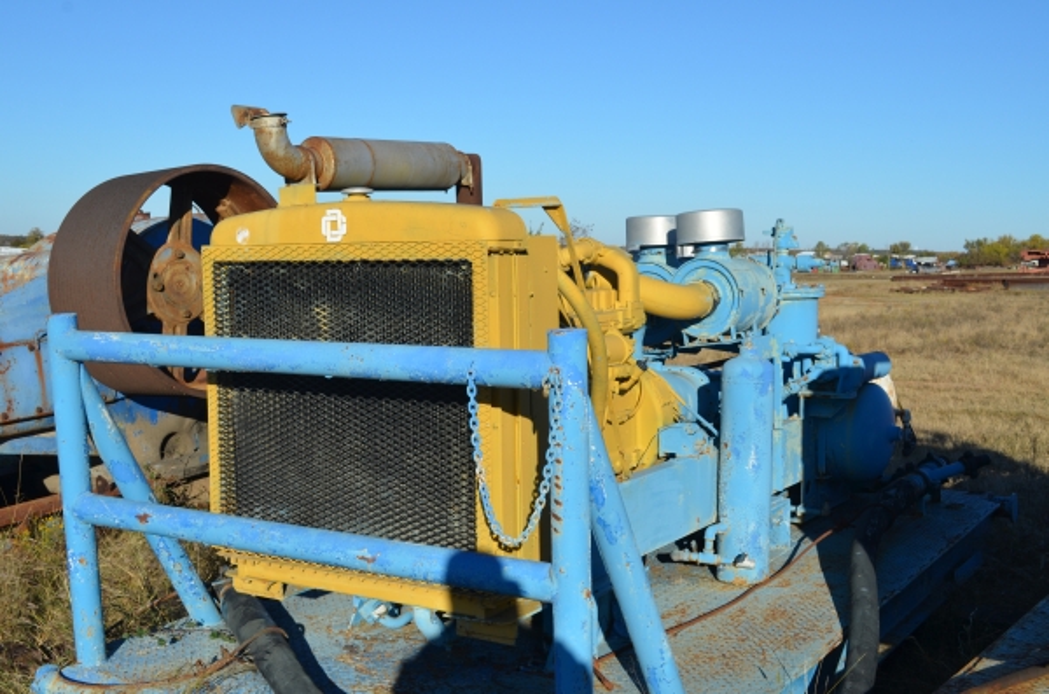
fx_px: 1265
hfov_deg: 45.1
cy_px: 347
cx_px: 524
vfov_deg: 30.7
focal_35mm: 44
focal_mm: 29
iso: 200
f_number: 10
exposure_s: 1/400
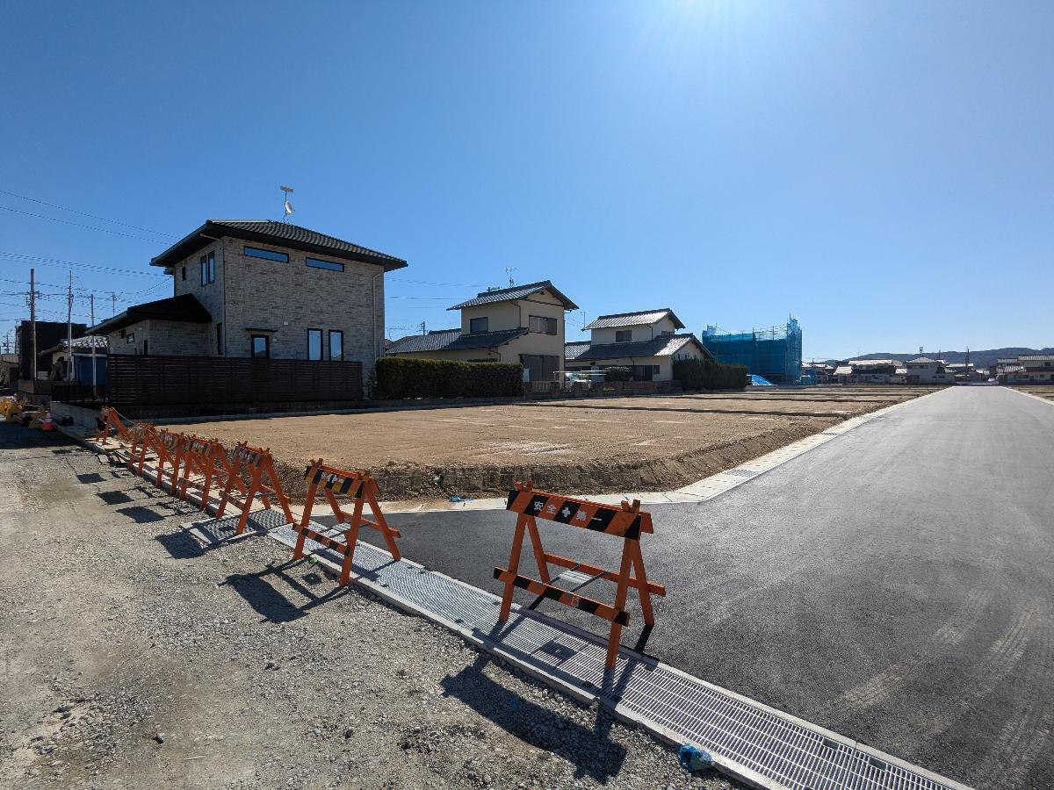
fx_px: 487
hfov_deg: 94.5
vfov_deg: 78.1
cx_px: 527
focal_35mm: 16
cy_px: 395
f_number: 2.2
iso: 44
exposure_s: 1/2445
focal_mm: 2.35
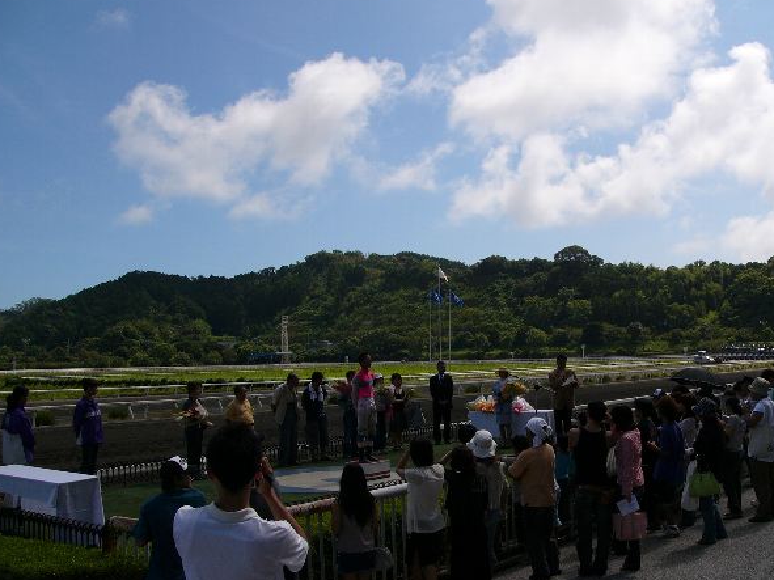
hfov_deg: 47.9
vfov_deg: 36.8
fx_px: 872
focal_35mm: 39
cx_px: 401
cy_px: 295
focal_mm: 6
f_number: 7.3
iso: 50
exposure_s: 1/1000
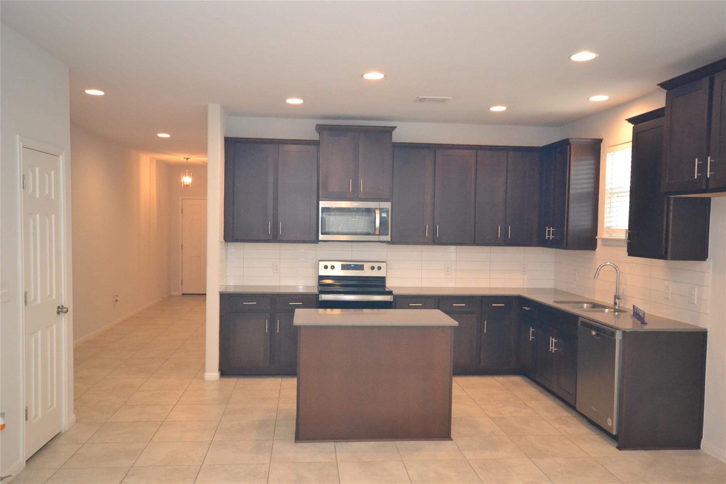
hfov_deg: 61.9
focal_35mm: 30
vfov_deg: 43.6
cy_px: 242
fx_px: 605
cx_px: 363
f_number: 5.6
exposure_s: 1/60
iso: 3200
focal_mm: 20
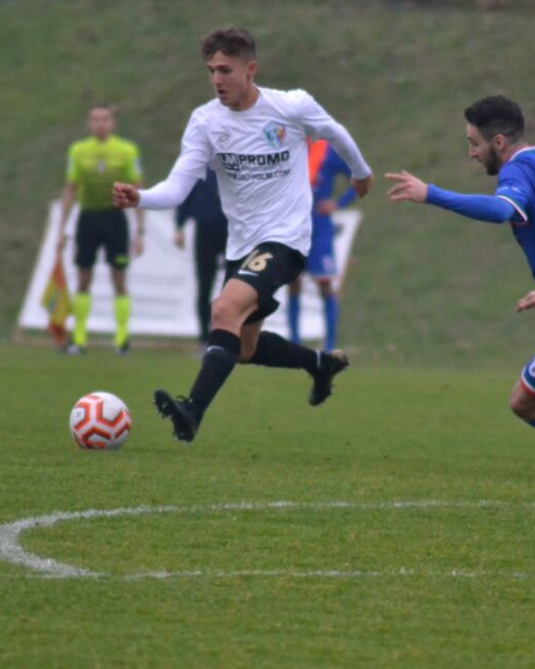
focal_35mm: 636
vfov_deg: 3.0
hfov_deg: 2.4
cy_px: 334
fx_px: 12591
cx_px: 301
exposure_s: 1/400
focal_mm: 300
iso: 3200
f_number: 5.6
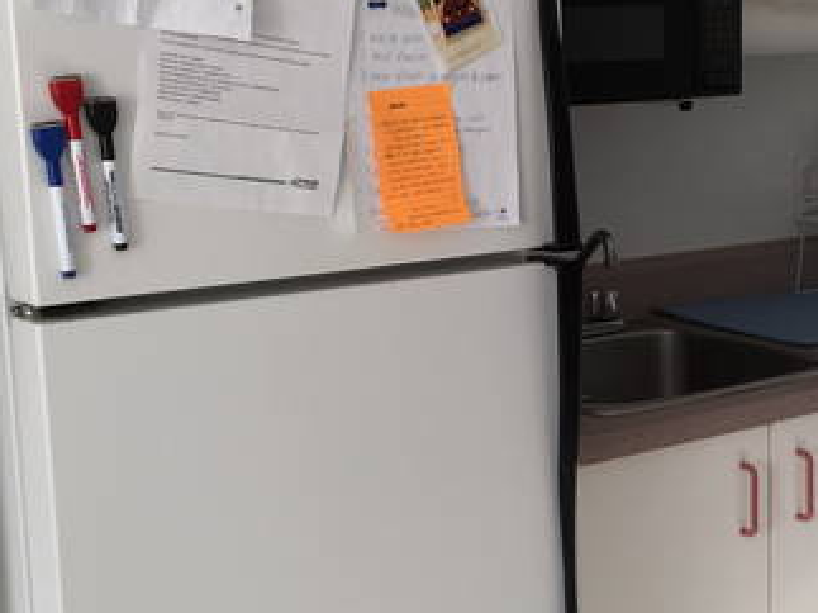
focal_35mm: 71
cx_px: 732
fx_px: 1677
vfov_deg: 20.7
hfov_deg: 26.5
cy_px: 294
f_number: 2.2
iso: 32
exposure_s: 1/60
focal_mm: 4.15
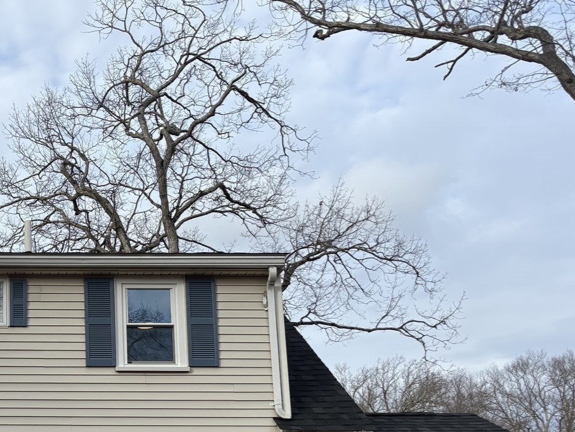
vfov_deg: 26.1
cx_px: -4
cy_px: 390
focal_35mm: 54
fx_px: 897
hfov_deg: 32.6
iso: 50
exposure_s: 1/1695
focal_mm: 5.96
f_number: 1.6
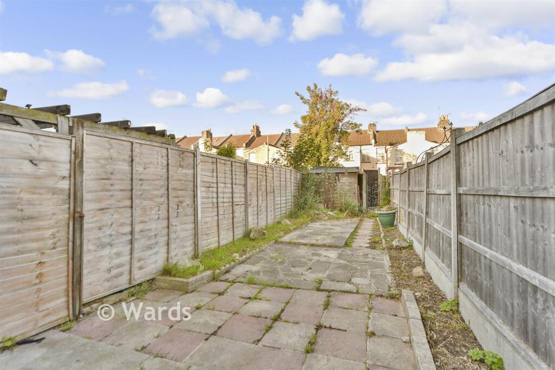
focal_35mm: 16
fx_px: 247
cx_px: 278
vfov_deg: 73.8
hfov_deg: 96.7
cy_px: 185
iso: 500
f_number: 7.1
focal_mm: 11
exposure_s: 1/200
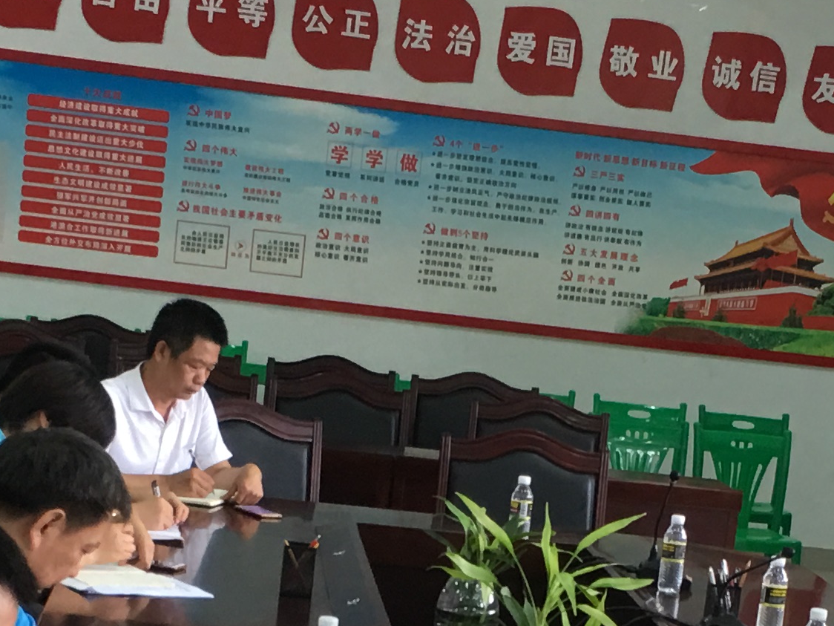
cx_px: 516
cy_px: 780
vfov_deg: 13.8
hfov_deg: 18.9
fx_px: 2506
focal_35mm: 104
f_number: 2.2
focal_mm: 4.15
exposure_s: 1/17
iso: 50
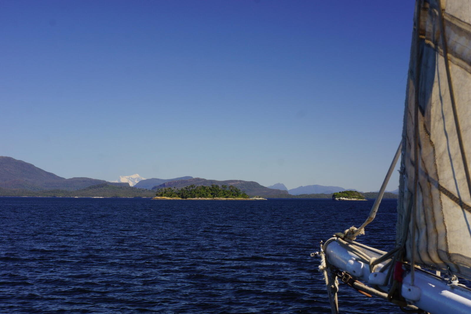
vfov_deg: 18.7
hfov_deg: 27.7
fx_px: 955
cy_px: 157
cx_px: 236
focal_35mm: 73
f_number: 11
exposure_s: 1/60
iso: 100
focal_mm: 49
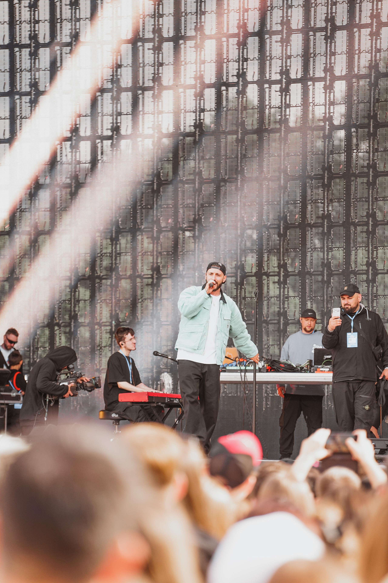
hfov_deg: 6.9
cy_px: 292
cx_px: 194
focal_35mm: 200
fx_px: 3233
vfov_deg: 10.3
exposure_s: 1/400
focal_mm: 200
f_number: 4
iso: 400
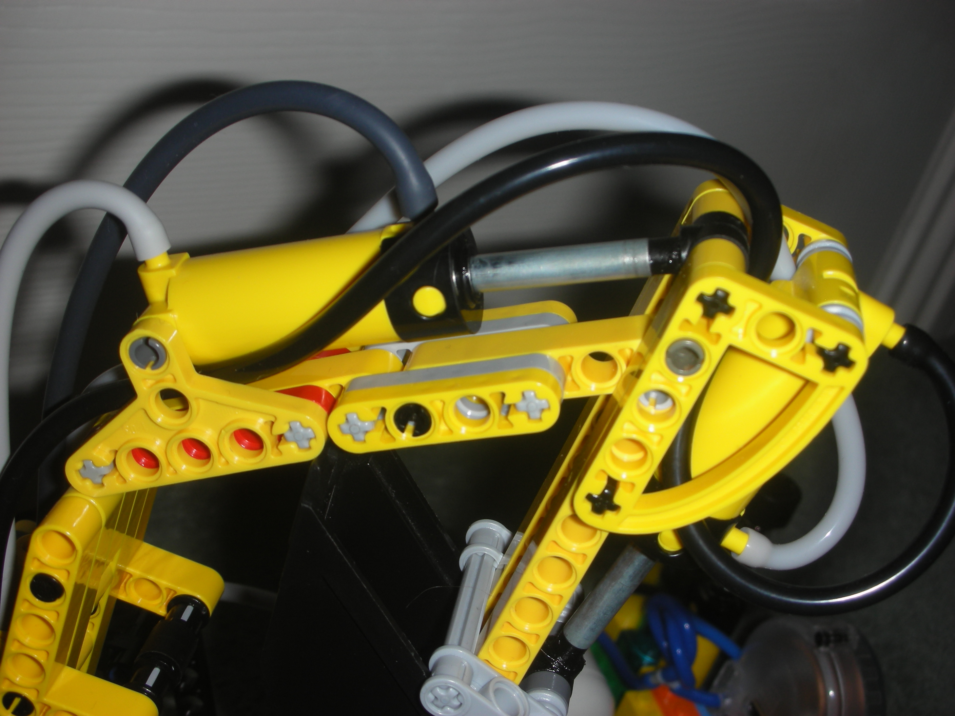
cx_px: 478
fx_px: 1462
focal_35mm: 53
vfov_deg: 27.5
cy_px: 358
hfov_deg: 36.2
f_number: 10.5
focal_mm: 8.8
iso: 50
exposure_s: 1/60.1
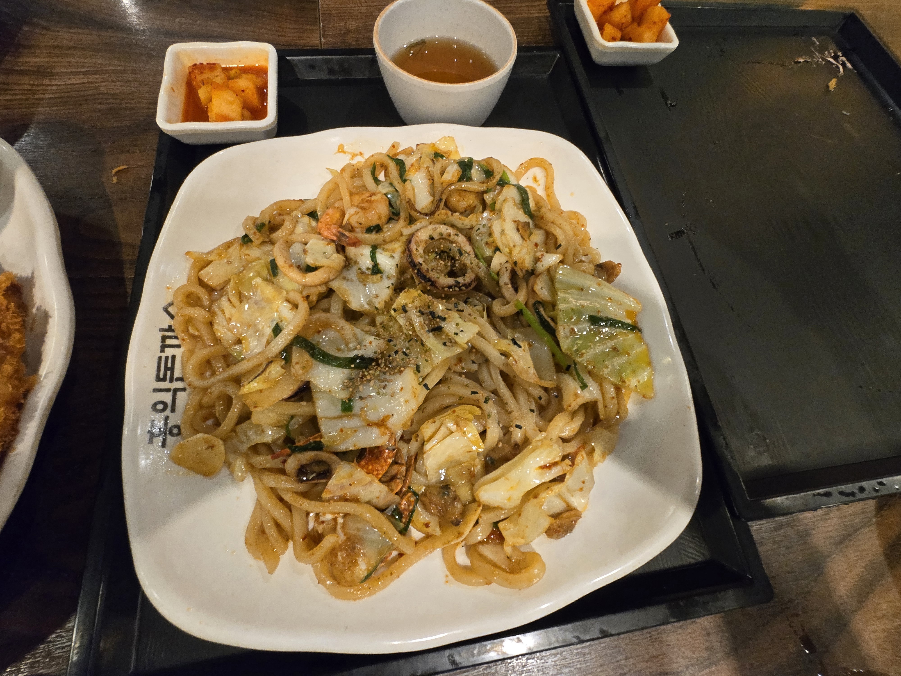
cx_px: 450
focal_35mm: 13
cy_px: 338
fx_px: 338
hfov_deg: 106.2
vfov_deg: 89.9
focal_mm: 1.7
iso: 400
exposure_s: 1/60.2
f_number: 2.2
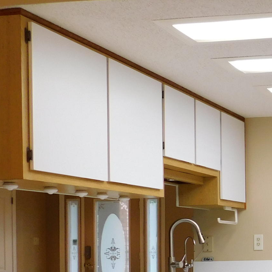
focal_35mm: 72
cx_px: 428
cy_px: 246
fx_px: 640
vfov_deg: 23.4
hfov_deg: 20.1
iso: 125
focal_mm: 4
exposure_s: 1/50
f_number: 3
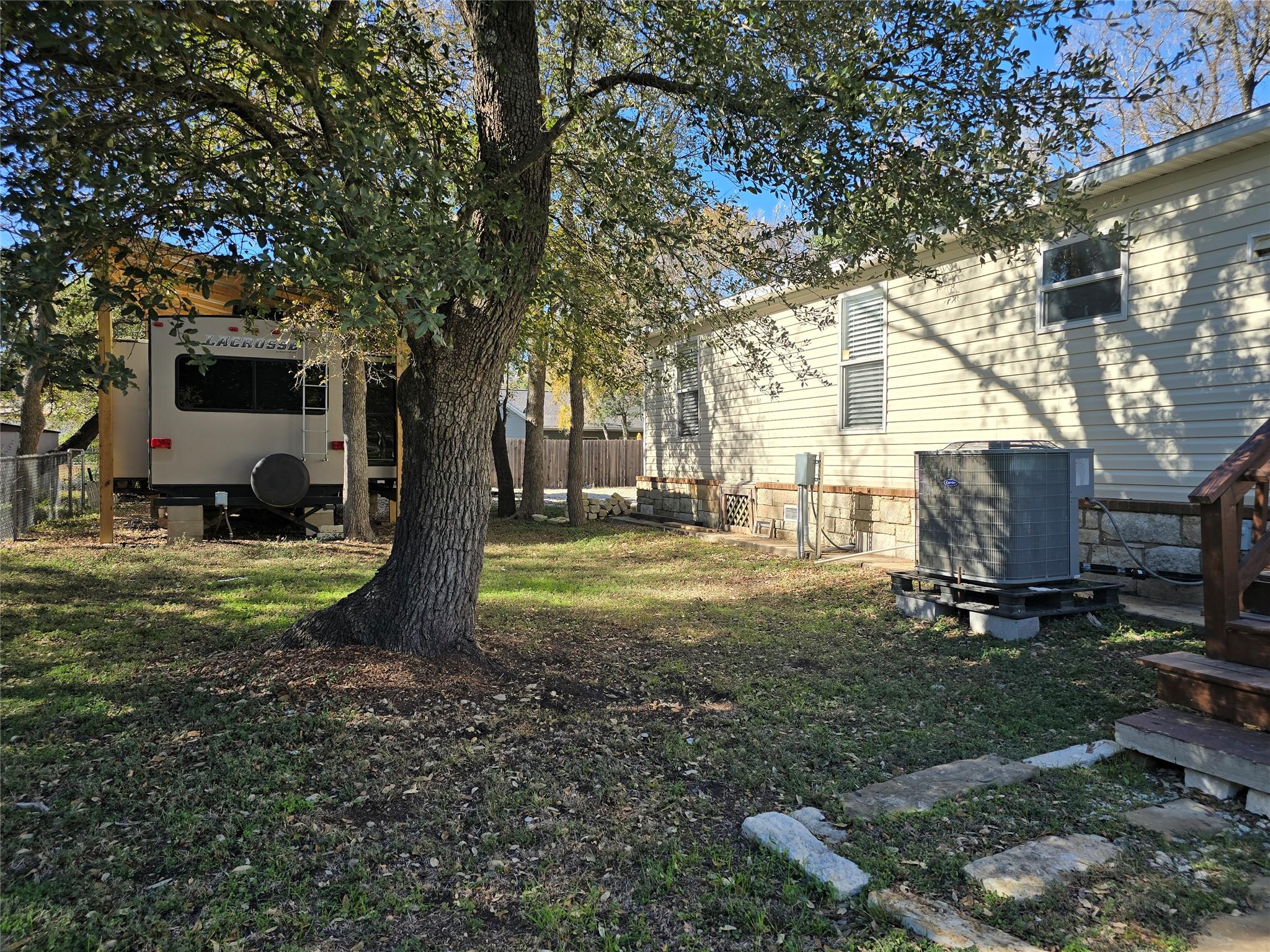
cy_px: 476
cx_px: 635
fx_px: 844
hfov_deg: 73.9
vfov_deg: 58.9
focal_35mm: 23
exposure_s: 1/563
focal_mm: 6.3
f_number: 1.7
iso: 12
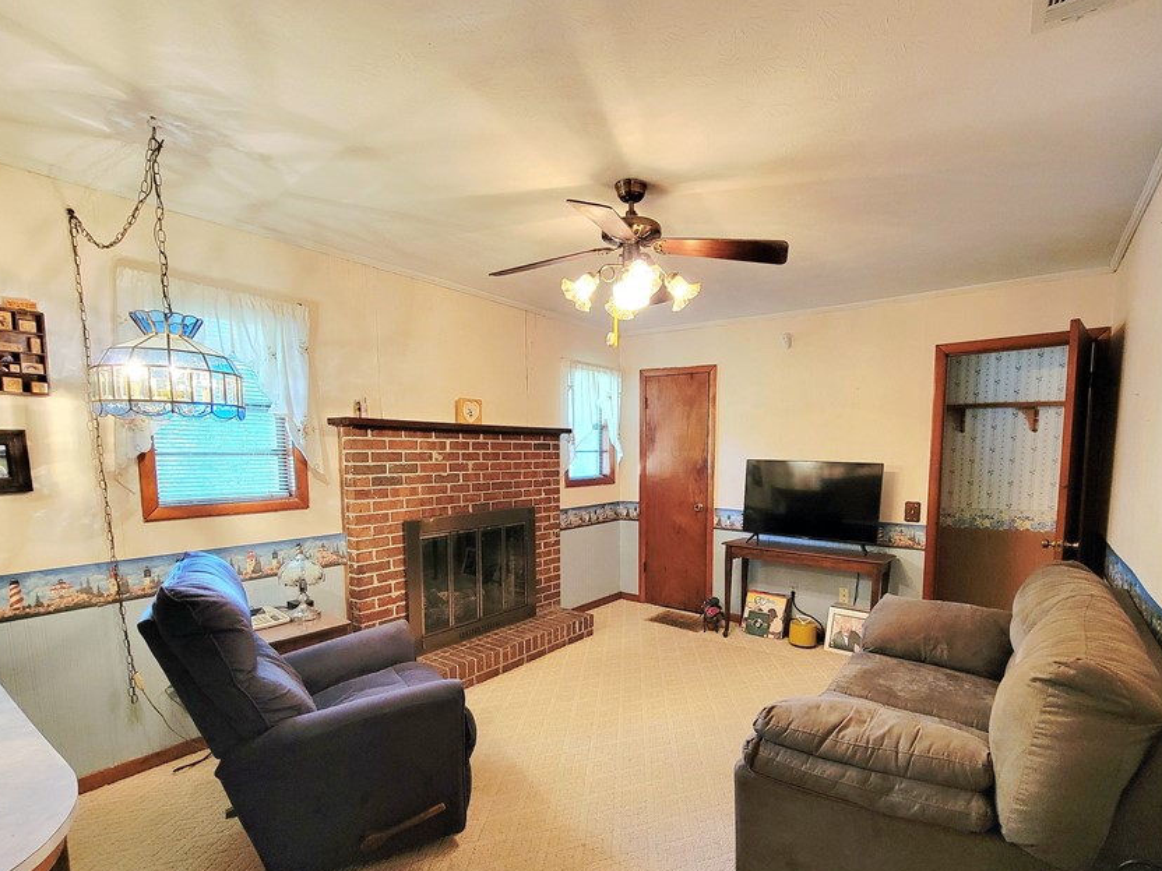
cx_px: 616
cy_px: 511
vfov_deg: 77.4
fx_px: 537
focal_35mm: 16
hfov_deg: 94.4
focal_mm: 2.2
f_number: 2.2
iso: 400
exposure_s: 1/60.2
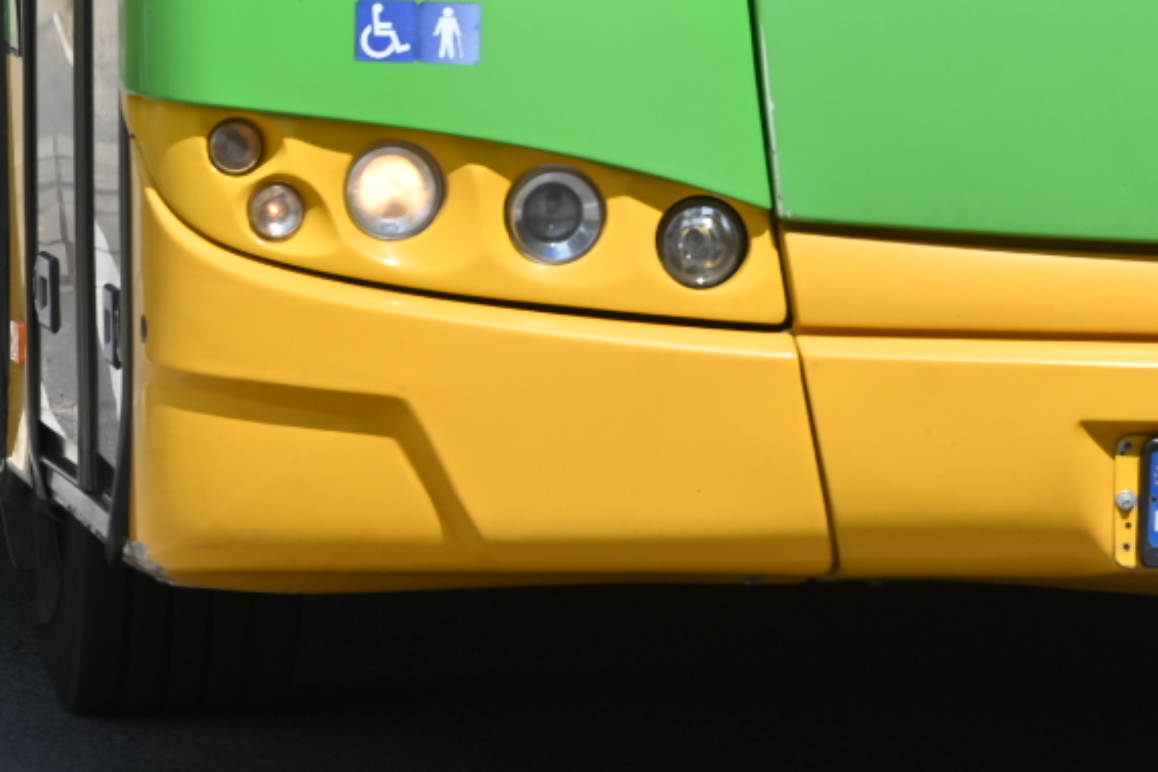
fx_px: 16532
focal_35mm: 514
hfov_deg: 4.0
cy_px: 51
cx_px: 1462
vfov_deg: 2.7
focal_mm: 180
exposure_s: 1/400
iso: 100
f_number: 9
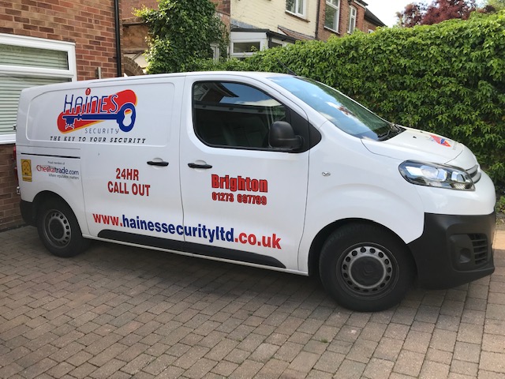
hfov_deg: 63.4
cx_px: 252
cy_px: 190
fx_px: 408
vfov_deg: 49.7
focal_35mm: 28
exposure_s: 1/467
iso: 20
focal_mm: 3.99
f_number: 1.8
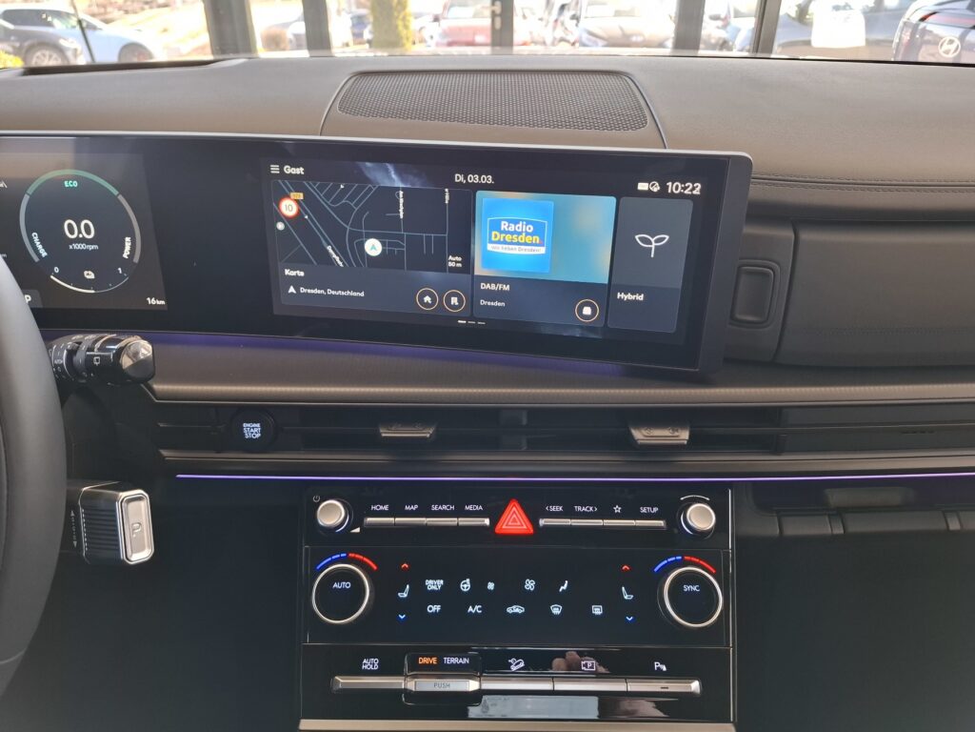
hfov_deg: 73.9
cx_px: 488
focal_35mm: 23
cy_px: 366
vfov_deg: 58.9
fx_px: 648
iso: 250
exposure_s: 1/50
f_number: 1.8
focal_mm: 5.54
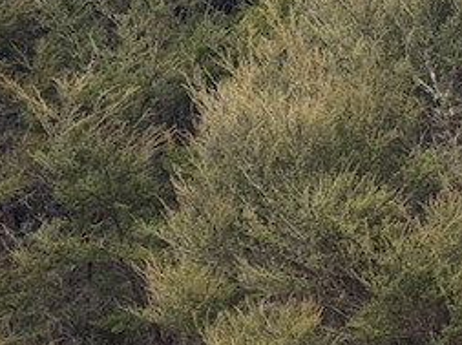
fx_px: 3039
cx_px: 1088
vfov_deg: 6.5
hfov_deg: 8.1
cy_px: 361
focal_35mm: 228
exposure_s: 1/201
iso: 50
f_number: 1.78
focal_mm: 6.76
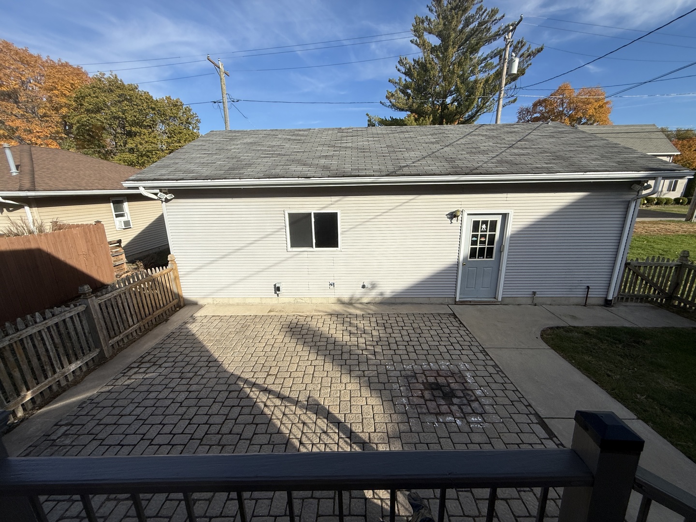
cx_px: 348
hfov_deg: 102.1
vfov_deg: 85.7
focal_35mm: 14
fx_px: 281
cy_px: 261
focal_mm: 2.22
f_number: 2.2
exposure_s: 1/2717
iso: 50
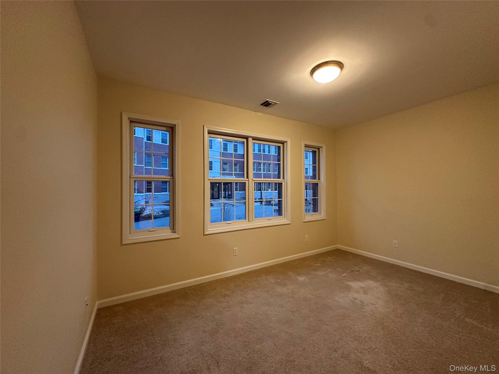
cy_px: 187
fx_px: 202
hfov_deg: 102.1
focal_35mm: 14
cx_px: 250
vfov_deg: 85.7
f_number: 2.2
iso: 500
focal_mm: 2.22
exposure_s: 1/60
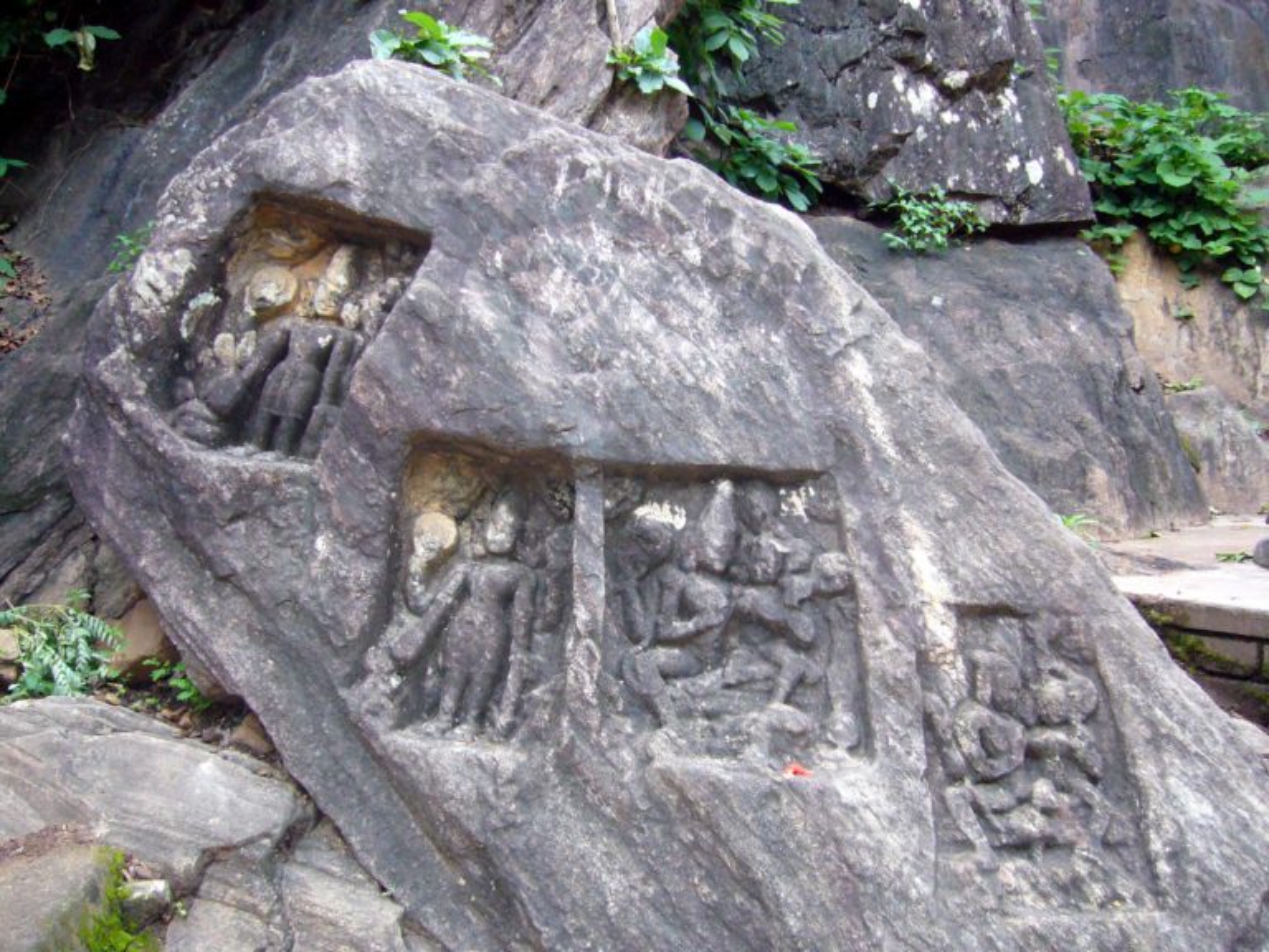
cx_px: 634
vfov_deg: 40.7
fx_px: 1283
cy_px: 476
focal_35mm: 35
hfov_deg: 52.6
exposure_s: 1/60
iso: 250
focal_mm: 5.8
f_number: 2.8
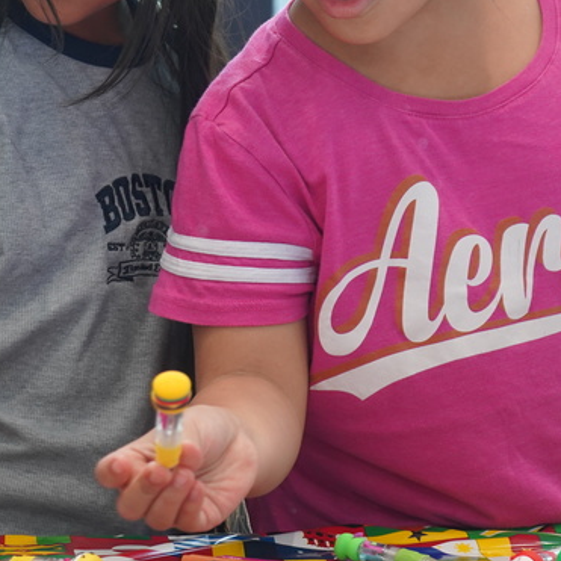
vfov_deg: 14.3
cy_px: 199
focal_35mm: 122
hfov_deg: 14.2
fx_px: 2237
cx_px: 138
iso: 1250
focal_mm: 52
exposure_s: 1/160
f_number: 4.5
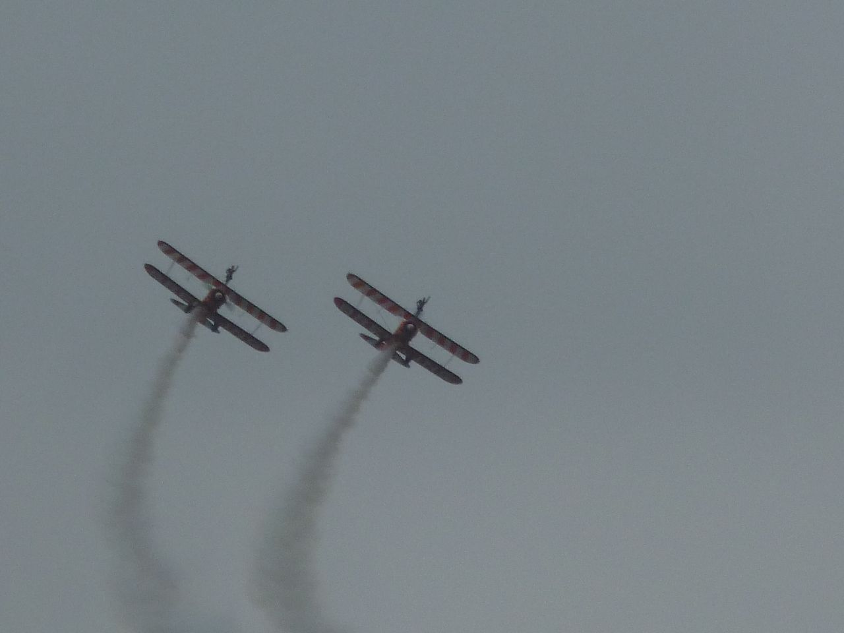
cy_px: 316
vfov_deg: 5.5
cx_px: 422
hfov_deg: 7.3
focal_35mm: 271
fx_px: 6607
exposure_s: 1/500
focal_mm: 20
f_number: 6.5
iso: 160
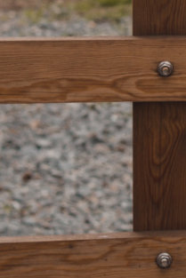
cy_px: 2
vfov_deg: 8.7
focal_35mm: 235
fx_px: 1819
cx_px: 495
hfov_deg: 5.6
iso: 125
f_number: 4
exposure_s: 1/250
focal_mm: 35
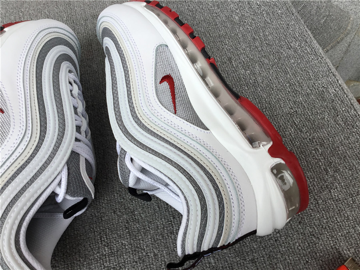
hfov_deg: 58.4
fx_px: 322
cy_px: 135
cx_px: 180
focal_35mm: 31
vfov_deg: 45.4
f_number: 2.4
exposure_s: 1/242
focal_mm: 3.3
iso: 25
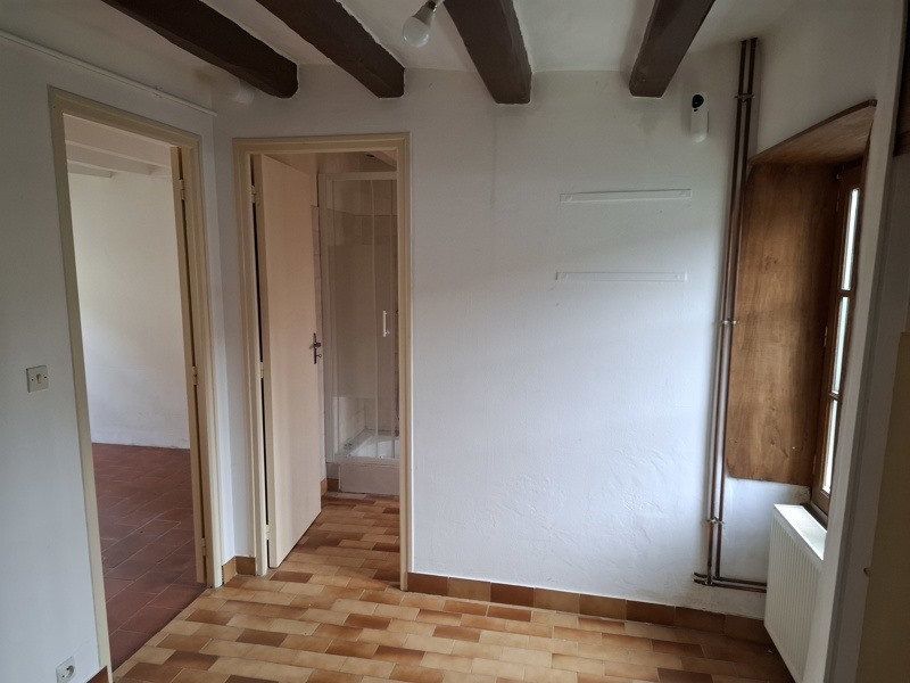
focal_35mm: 23
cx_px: 455
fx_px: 605
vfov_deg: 58.9
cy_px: 342
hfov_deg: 73.9
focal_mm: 5.54
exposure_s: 1/60
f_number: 1.8
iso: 200
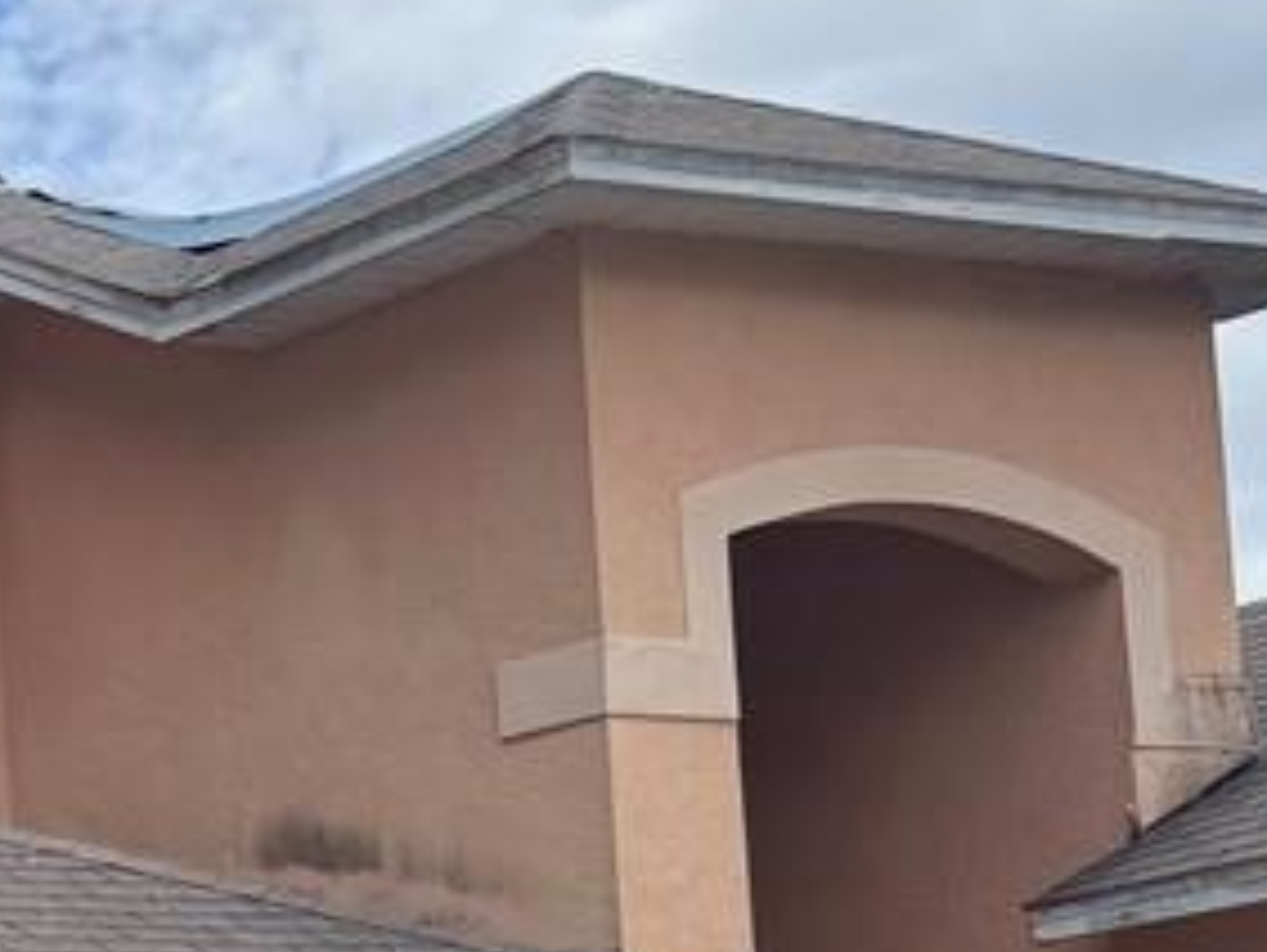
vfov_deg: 10.8
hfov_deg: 12.8
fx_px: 4982
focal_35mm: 136
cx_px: -1186
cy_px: 1055
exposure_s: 1/4405
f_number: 1.78
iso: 80
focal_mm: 6.76
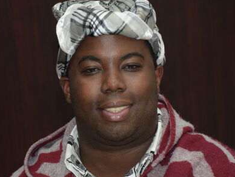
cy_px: 109
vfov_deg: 5.1
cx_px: 72
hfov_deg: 6.8
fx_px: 1969
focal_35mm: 290
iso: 800
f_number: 5.6
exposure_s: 1/125
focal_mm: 122
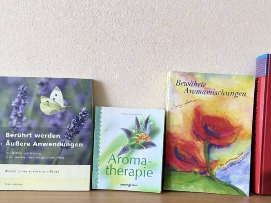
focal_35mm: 37
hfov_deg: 49.5
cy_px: 130
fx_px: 290
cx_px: 173
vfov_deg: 38.4
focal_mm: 6.76
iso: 160
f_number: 1.78
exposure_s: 1/121
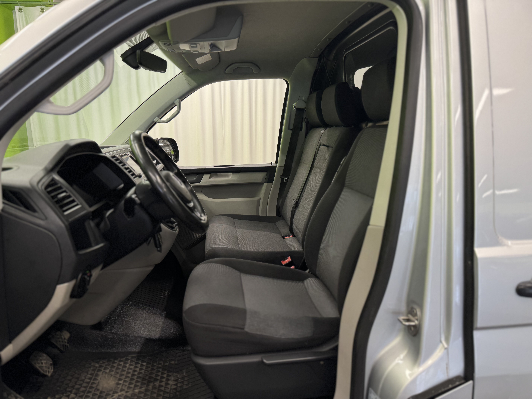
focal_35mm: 24
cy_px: 200
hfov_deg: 71.6
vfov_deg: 56.8
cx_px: 266
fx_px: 369
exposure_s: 1/100
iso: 80
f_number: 1.78
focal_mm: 6.76
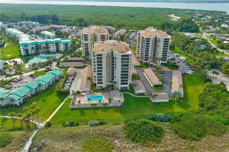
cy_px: 76
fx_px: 184
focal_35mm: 29
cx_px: 114
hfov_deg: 63.7
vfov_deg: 44.9
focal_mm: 10.6
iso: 105
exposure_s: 1/90
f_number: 8
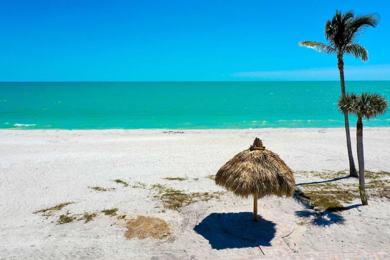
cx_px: 195
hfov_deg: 65.5
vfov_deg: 46.4
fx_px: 303
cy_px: 130
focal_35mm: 28
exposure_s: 1/800
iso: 100
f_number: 6.3
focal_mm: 10.26
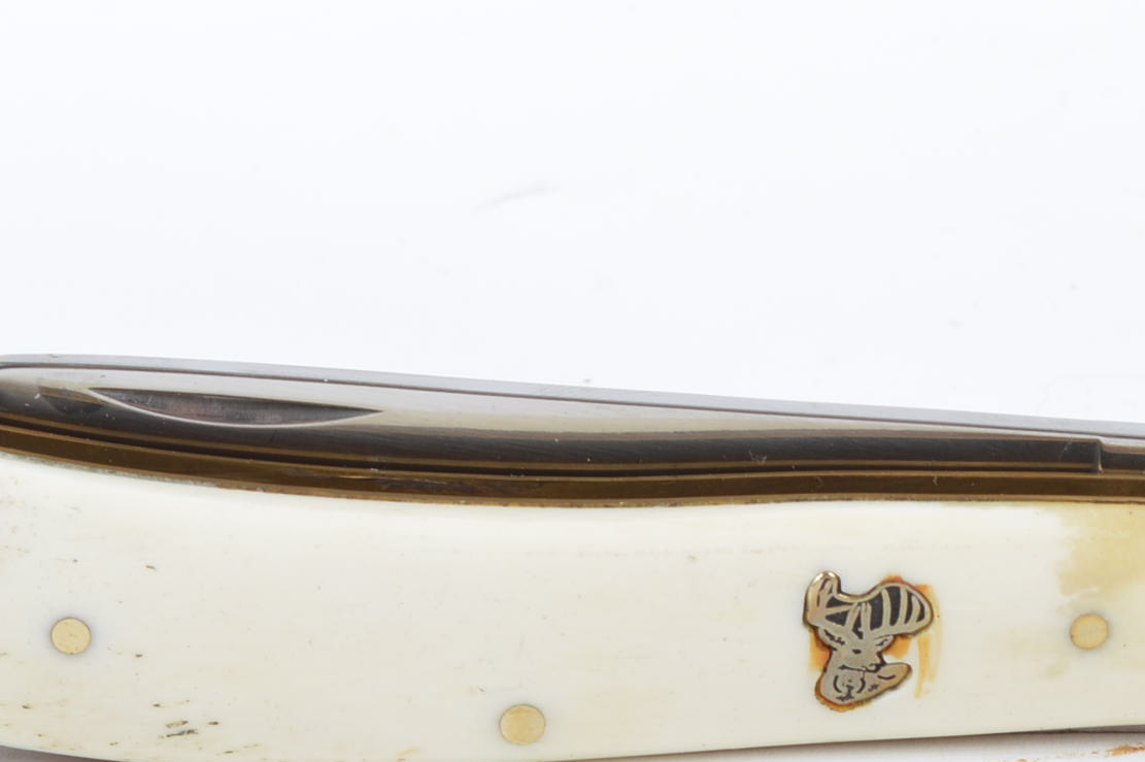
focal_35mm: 223
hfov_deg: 9.2
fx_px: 7098
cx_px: 717
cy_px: 172
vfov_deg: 6.1
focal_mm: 55
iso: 100
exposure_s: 1/200
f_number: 13
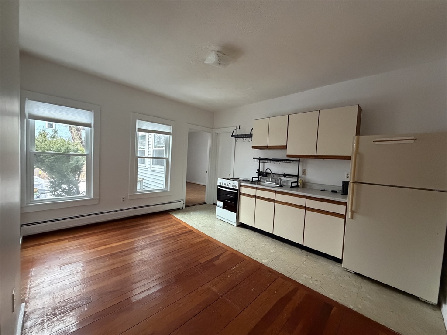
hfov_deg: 102.1
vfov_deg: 85.7
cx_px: 224
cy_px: 168
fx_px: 181
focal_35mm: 14
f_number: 2.2
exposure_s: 1/60
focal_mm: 2.22
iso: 800
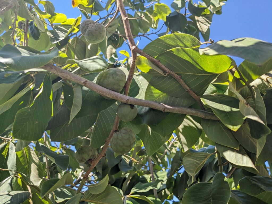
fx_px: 212
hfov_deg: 65.3
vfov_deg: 51.4
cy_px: 102
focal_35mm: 27
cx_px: 136
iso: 49
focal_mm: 4.38
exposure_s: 1/757
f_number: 1.73
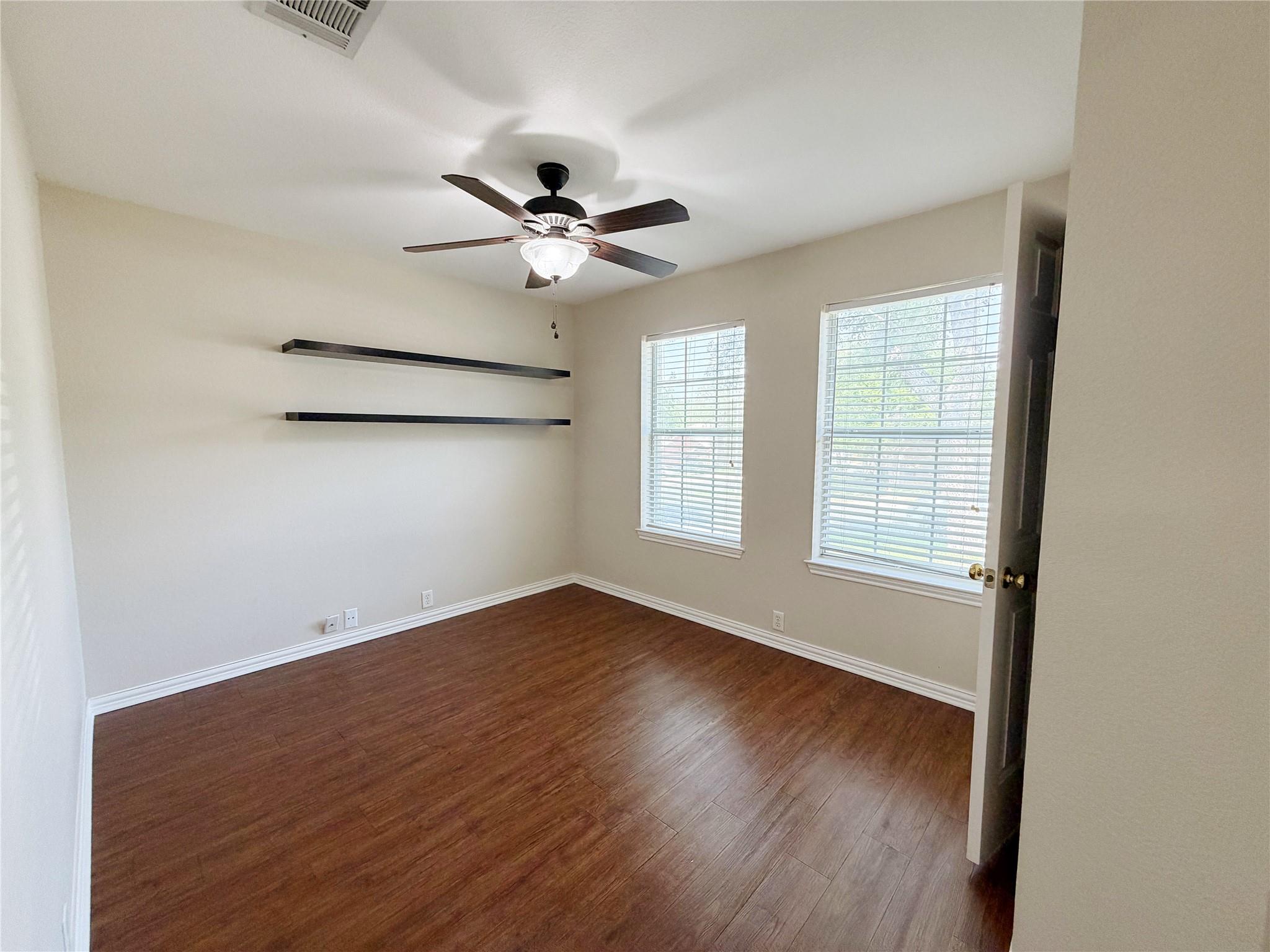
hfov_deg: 102.1
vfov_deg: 85.7
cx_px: 635
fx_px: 514
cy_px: 476
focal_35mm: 14
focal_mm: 2.22
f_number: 2.2
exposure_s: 1/120
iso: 200
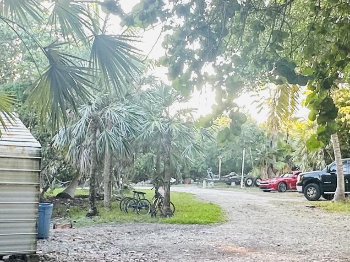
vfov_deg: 26.5
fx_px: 556
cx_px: 178
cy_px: 110
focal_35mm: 55
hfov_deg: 34.9
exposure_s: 1/99
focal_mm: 2.22
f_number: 2.2
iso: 125
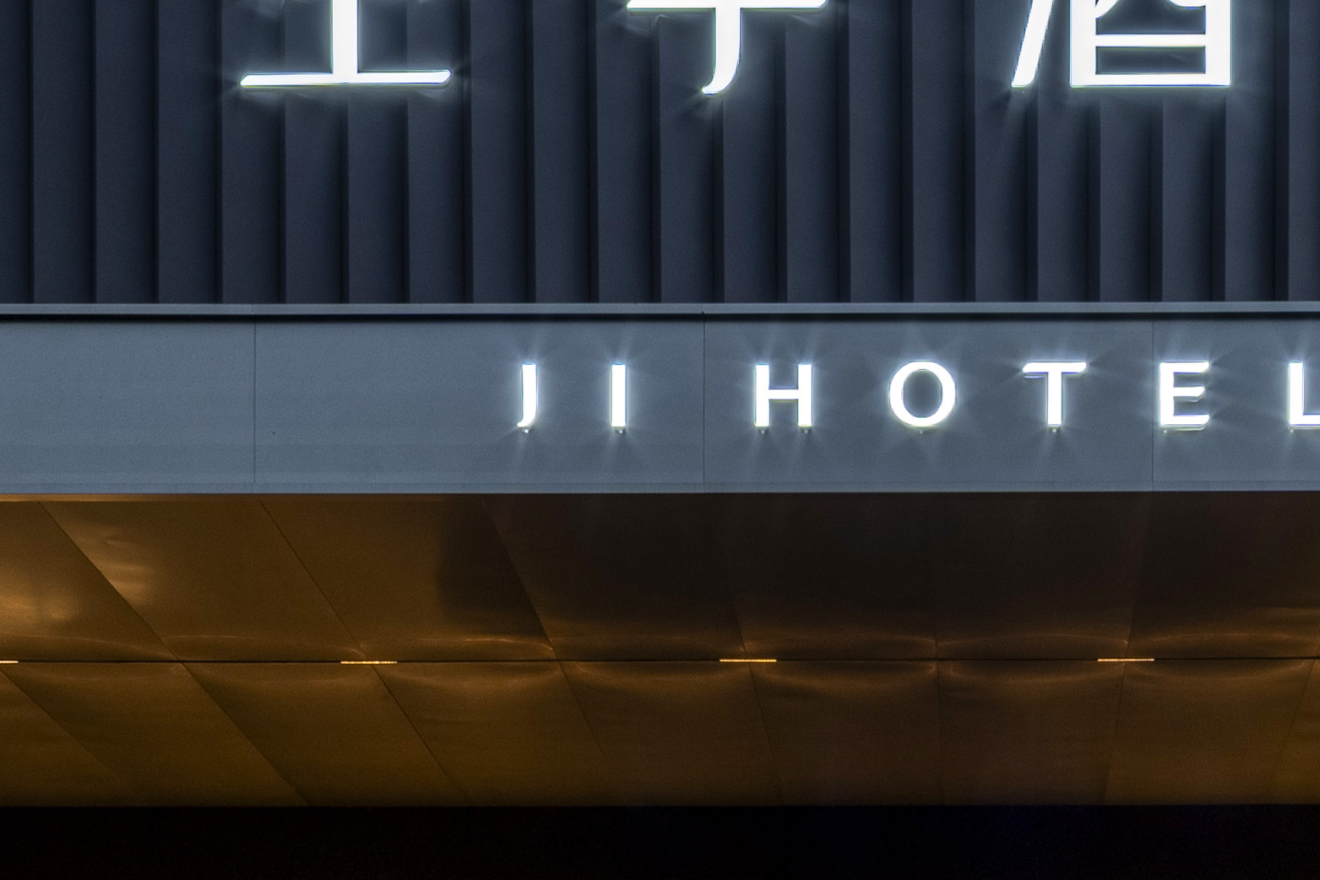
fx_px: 2786
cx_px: 916
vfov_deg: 17.9
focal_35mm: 76
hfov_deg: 26.4
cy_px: 348
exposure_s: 1/15
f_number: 13
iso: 320
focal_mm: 17
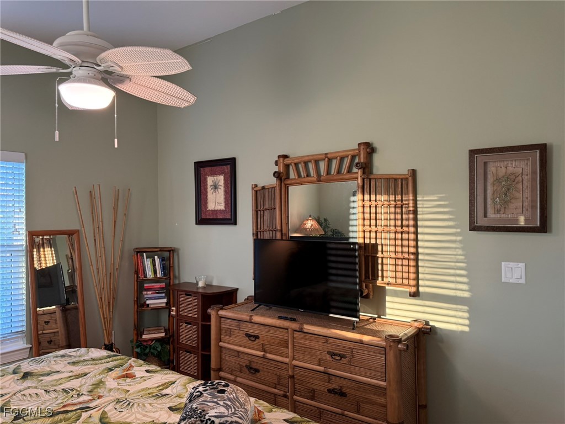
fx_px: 392
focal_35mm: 24
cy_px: 212
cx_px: 282
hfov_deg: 71.6
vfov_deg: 56.8
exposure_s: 1/60
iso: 250
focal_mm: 6.76
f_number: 1.78
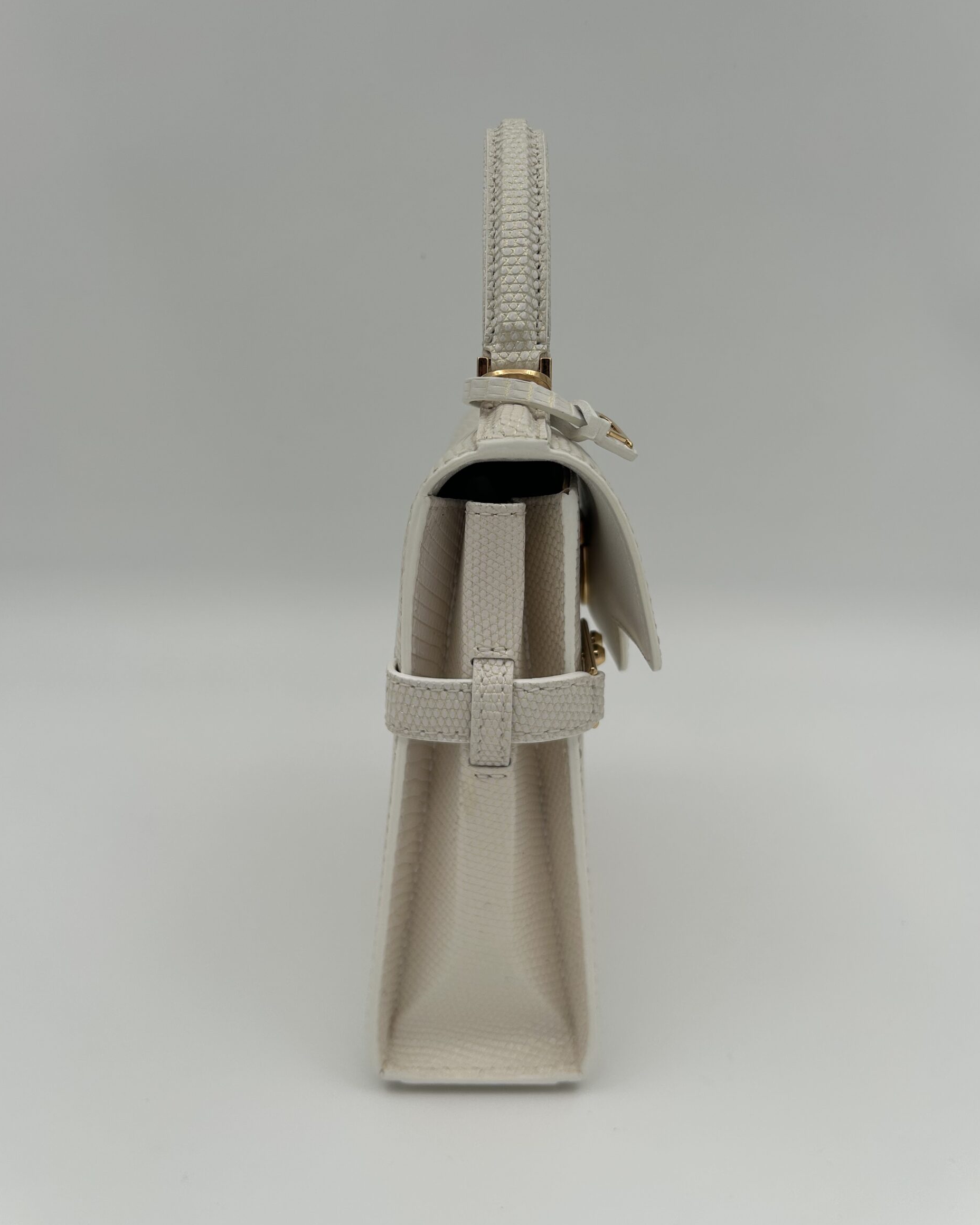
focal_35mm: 28
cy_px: 585
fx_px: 1015
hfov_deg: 51.5
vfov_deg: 62.2
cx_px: 488
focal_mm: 5.7
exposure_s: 1/1645
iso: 50
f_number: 1.5
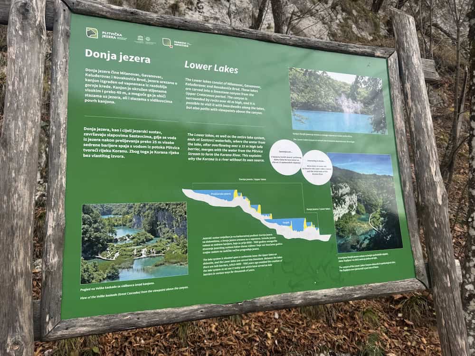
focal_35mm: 24
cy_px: 178
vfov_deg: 56.8
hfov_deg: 71.6
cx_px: 238
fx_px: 329
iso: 80
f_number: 1.8
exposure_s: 1/562
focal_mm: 6.8
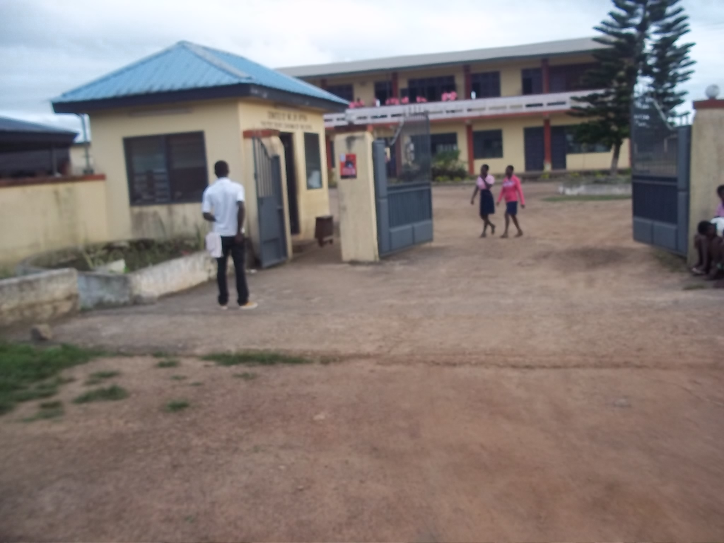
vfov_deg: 39.7
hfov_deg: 51.4
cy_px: 272
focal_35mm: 36
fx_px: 753
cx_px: 362
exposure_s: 1/320
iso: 80
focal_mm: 6.5
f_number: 3.1
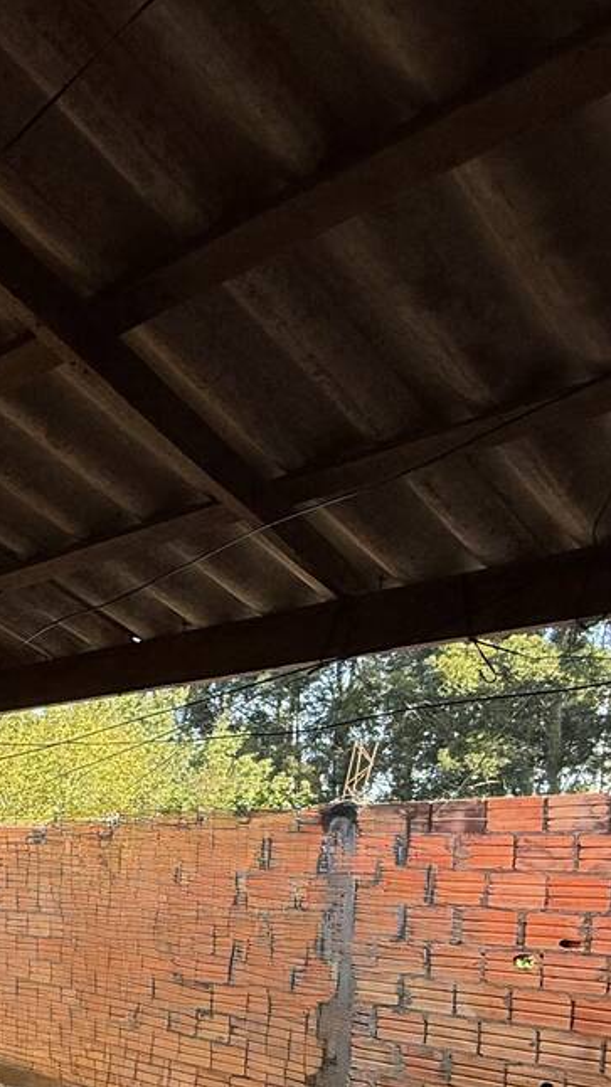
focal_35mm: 34
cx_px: -303
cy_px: 878
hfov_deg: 25.8
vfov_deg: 53.9
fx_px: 980
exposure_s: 1/344
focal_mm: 2.22
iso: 64
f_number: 2.2
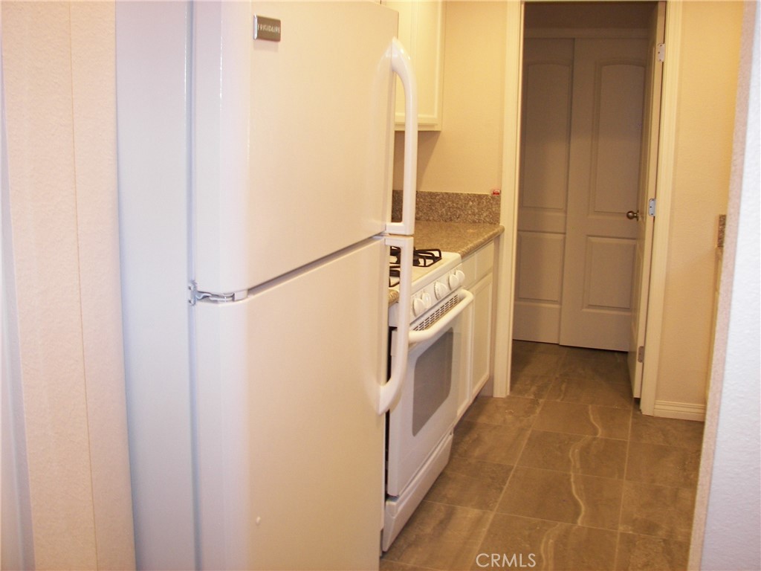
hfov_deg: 51.4
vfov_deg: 39.7
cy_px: 286
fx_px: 791
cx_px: 380
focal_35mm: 36
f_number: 2.8
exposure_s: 1/25
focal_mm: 6
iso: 100
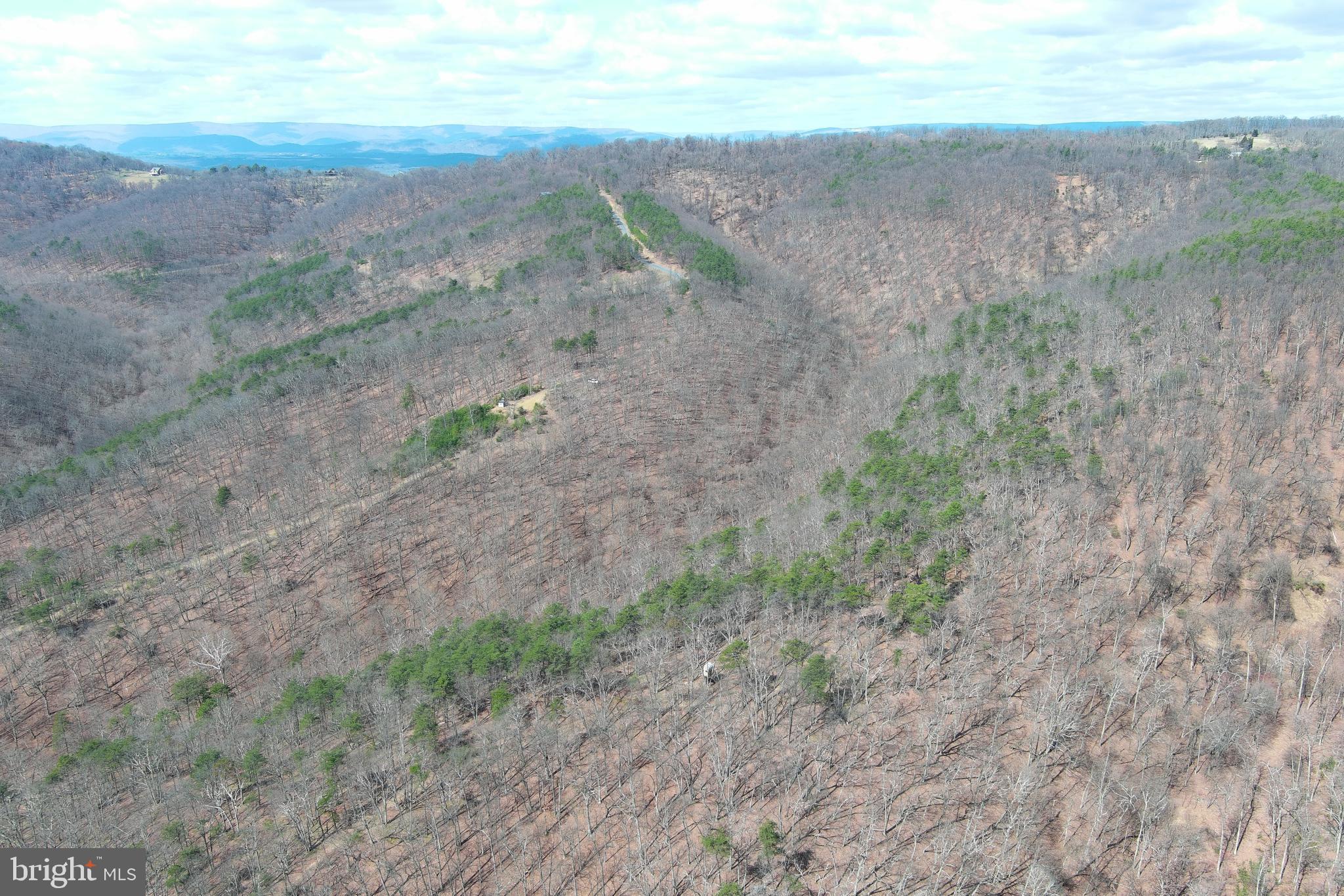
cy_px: 448
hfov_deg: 63.7
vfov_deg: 45.0
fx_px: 1083
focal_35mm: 29
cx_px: 672
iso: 100
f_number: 2.8
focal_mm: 10.57
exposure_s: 1/604
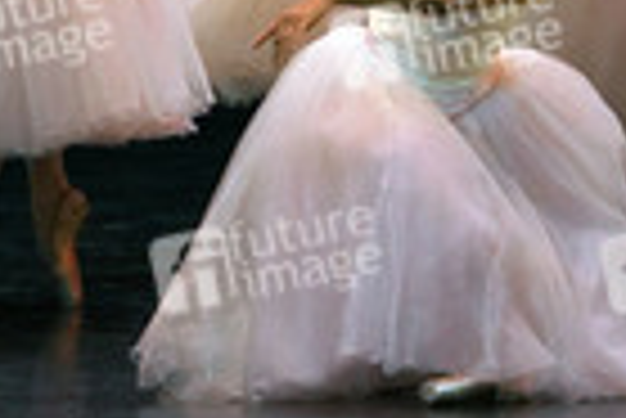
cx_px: 327
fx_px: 11280
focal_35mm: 648
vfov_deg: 2.1
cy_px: -76
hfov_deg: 3.2
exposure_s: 1/500
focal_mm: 200
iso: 6400
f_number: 6.3
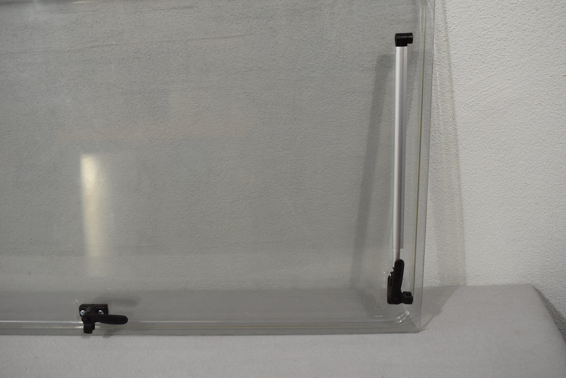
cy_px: 189
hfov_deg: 53.1
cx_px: 283
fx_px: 566
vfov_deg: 36.9
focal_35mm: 36
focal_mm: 24
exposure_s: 1/125
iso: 400
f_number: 5.6
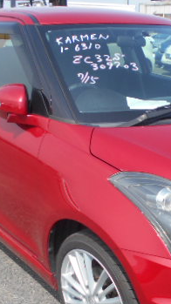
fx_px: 420
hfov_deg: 22.4
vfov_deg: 39.6
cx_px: 156
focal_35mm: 52
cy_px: 193
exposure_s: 1/800
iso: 80
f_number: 3.2
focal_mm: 4.6
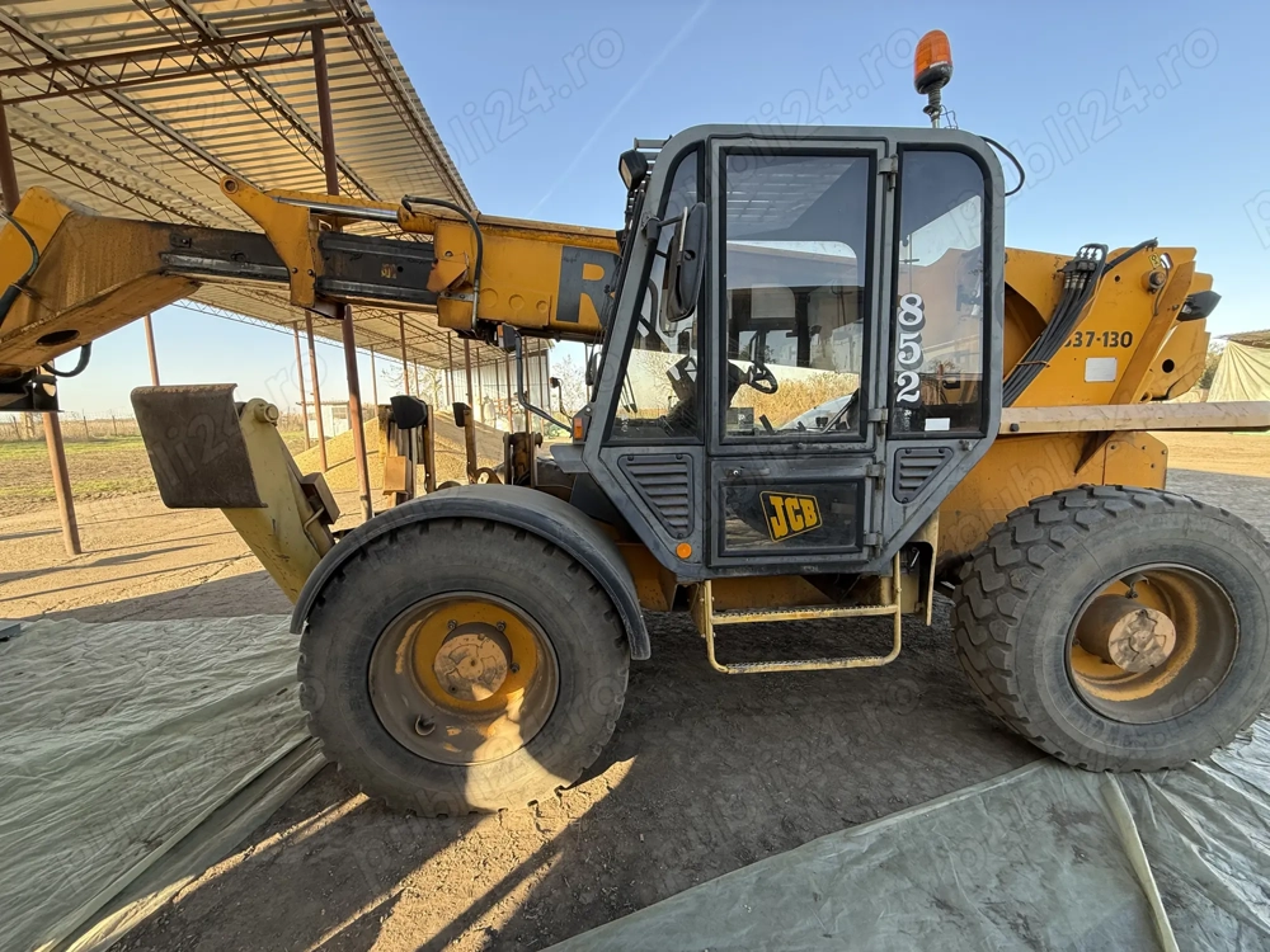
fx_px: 514
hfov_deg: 102.1
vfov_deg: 85.7
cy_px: 476
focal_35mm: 14
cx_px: 635
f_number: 2.2
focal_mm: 2.22
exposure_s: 1/189
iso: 64
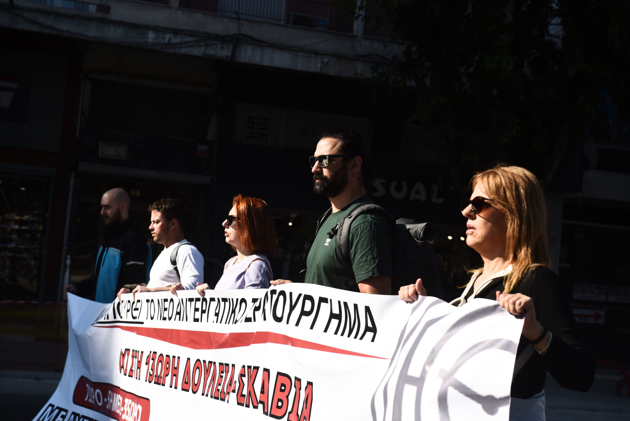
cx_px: 315
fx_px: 1225
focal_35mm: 70
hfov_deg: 28.8
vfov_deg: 19.5
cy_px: 210
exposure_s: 1/1000
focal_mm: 70
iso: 250
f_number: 5.6
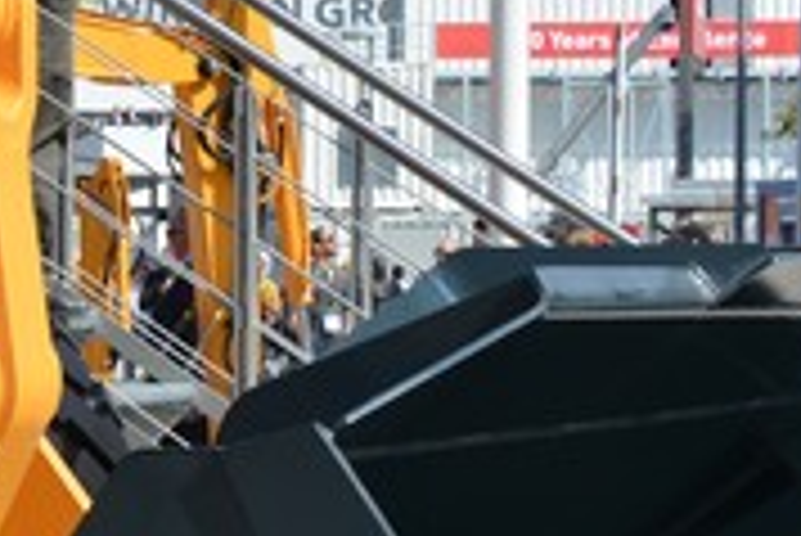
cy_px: 300
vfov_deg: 8.2
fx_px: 3746
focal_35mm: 168
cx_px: -716
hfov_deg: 11.2
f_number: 8
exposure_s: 1/250
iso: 100
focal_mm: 25
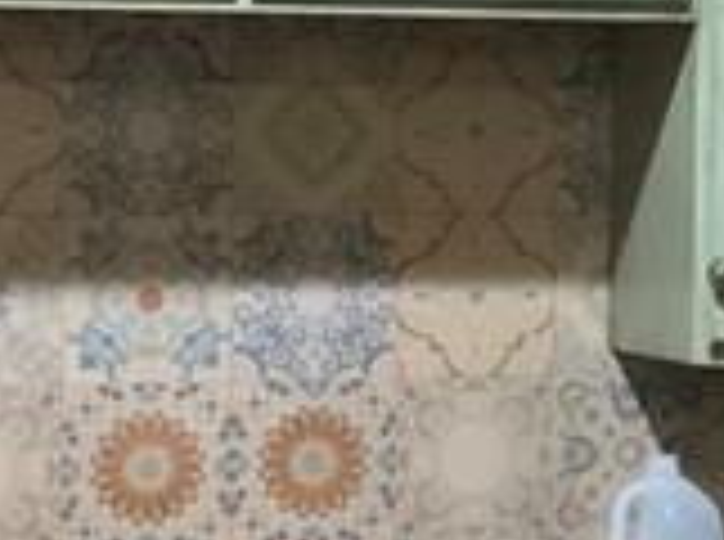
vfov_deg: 8.0
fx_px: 3861
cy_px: 184
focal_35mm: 185
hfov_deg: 10.4
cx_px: 989
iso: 320
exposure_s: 1/40
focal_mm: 3
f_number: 1.8
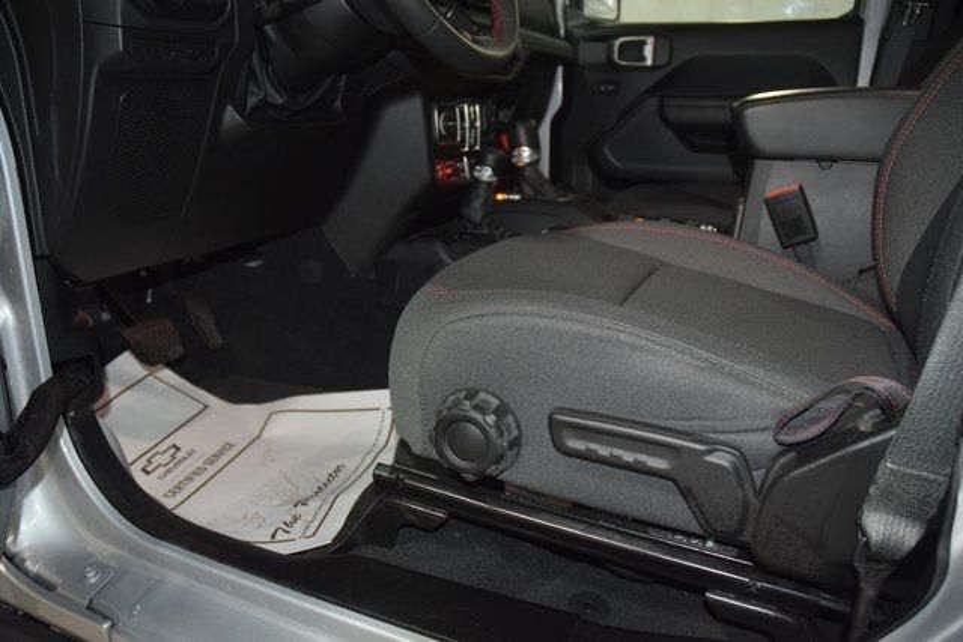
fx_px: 722
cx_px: 482
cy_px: 321
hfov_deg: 67.4
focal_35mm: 27
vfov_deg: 48.0
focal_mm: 18
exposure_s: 1/60
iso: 1600
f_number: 3.5
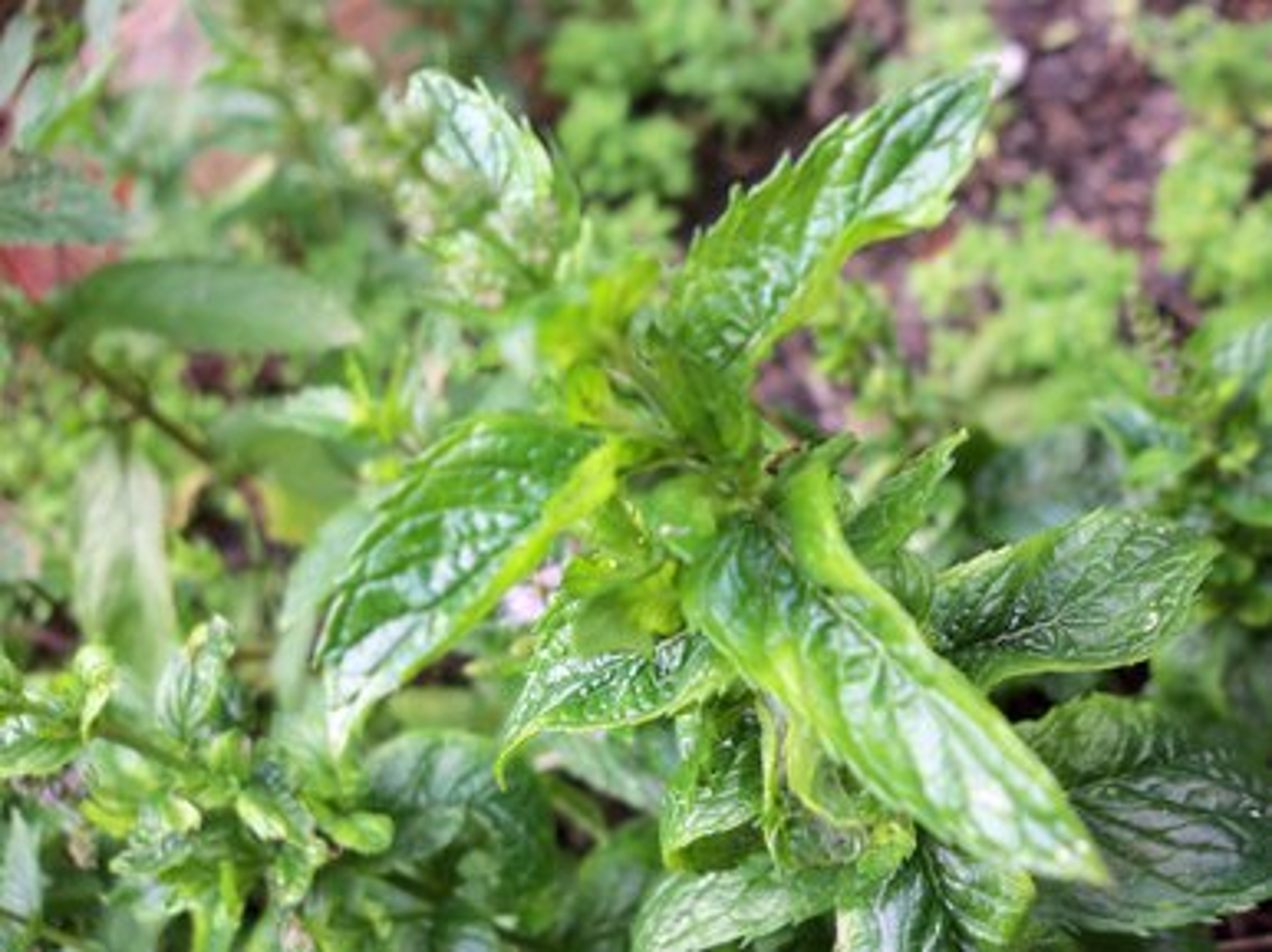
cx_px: 636
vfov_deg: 41.8
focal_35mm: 34
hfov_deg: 54.0
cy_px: 476
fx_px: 1249
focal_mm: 5.7
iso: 80
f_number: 2.9
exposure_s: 1/50
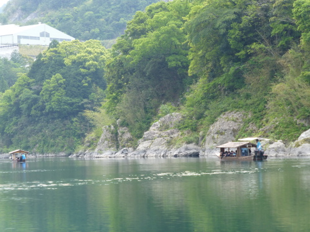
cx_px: 155
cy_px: 116
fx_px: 1155
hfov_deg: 15.3
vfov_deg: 11.5
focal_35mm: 129
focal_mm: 23.1
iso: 100
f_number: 5.4
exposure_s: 1/100
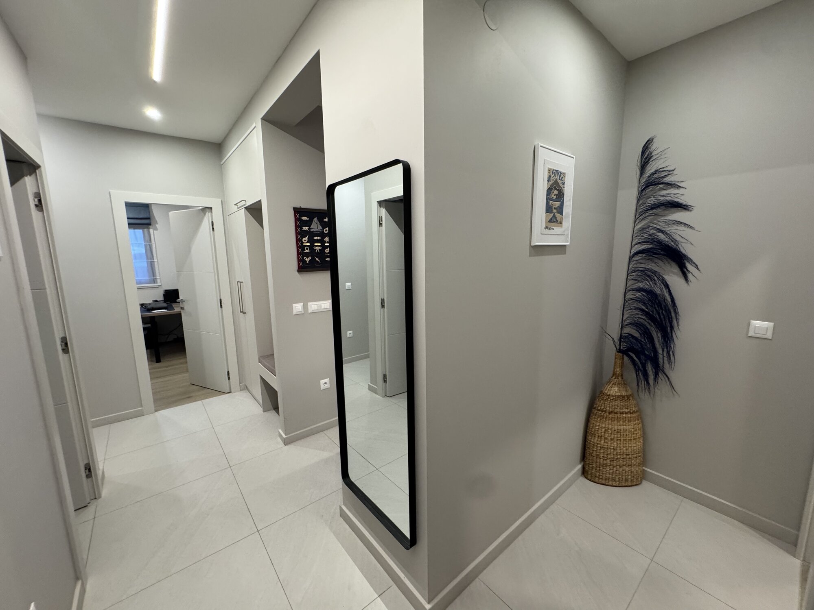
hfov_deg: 102.1
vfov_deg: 85.7
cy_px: 305
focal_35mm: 14
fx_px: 329
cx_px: 407
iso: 250
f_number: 2.2
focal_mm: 2.22
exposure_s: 1/50
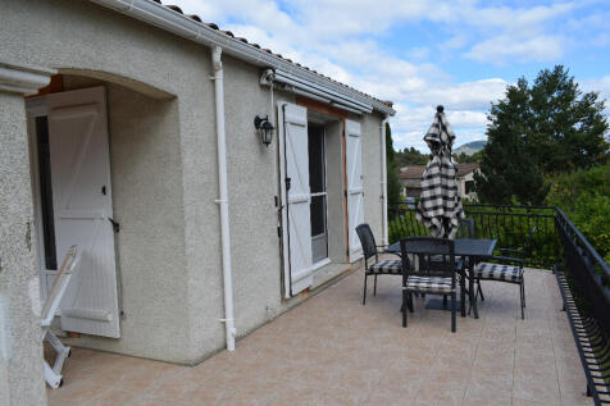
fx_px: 457
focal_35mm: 27
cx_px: 305
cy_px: 203
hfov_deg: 67.4
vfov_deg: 47.9
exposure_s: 1/320
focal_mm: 18
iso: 200
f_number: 9
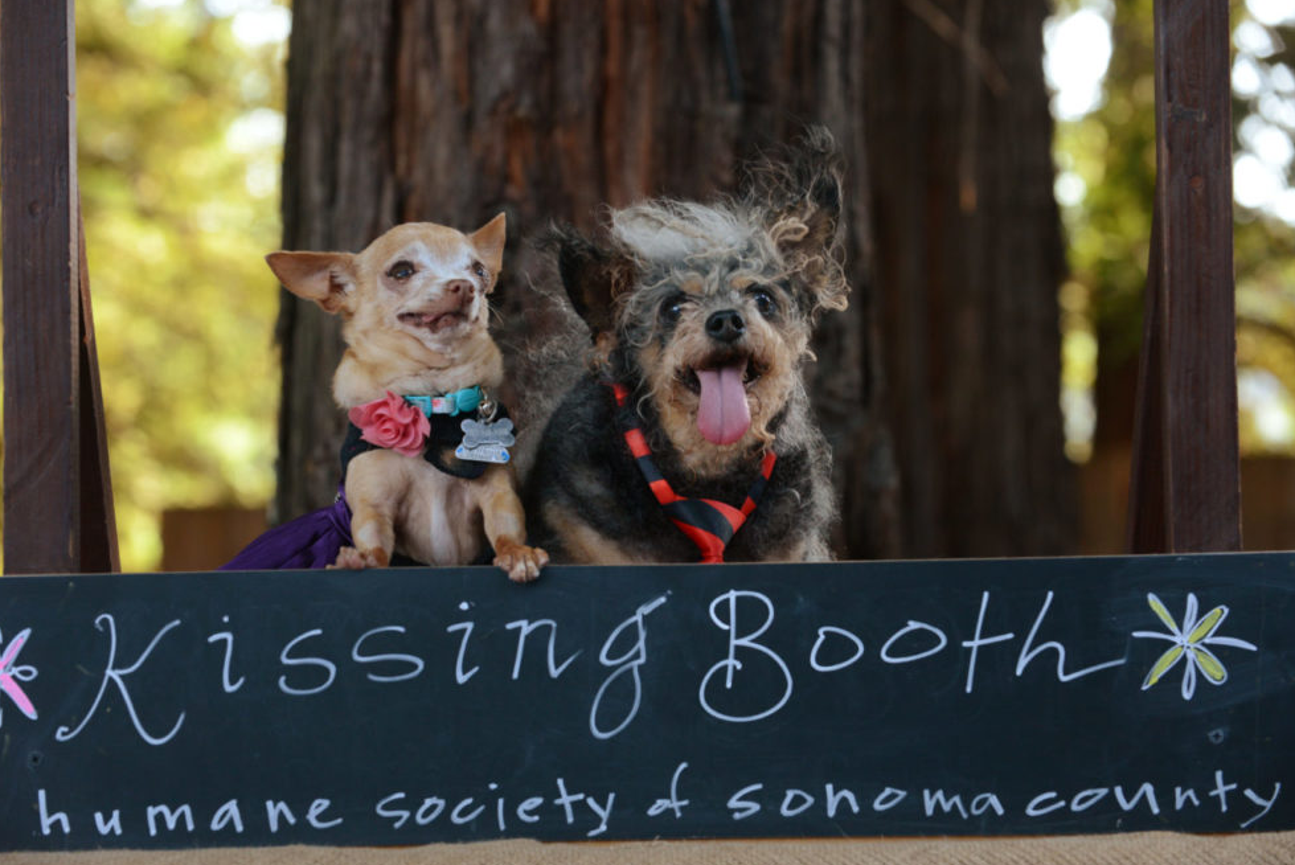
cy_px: 447
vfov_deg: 11.9
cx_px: 631
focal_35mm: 115
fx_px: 4139
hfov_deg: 17.8
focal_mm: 110
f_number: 5.6
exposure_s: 1/125
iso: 1250
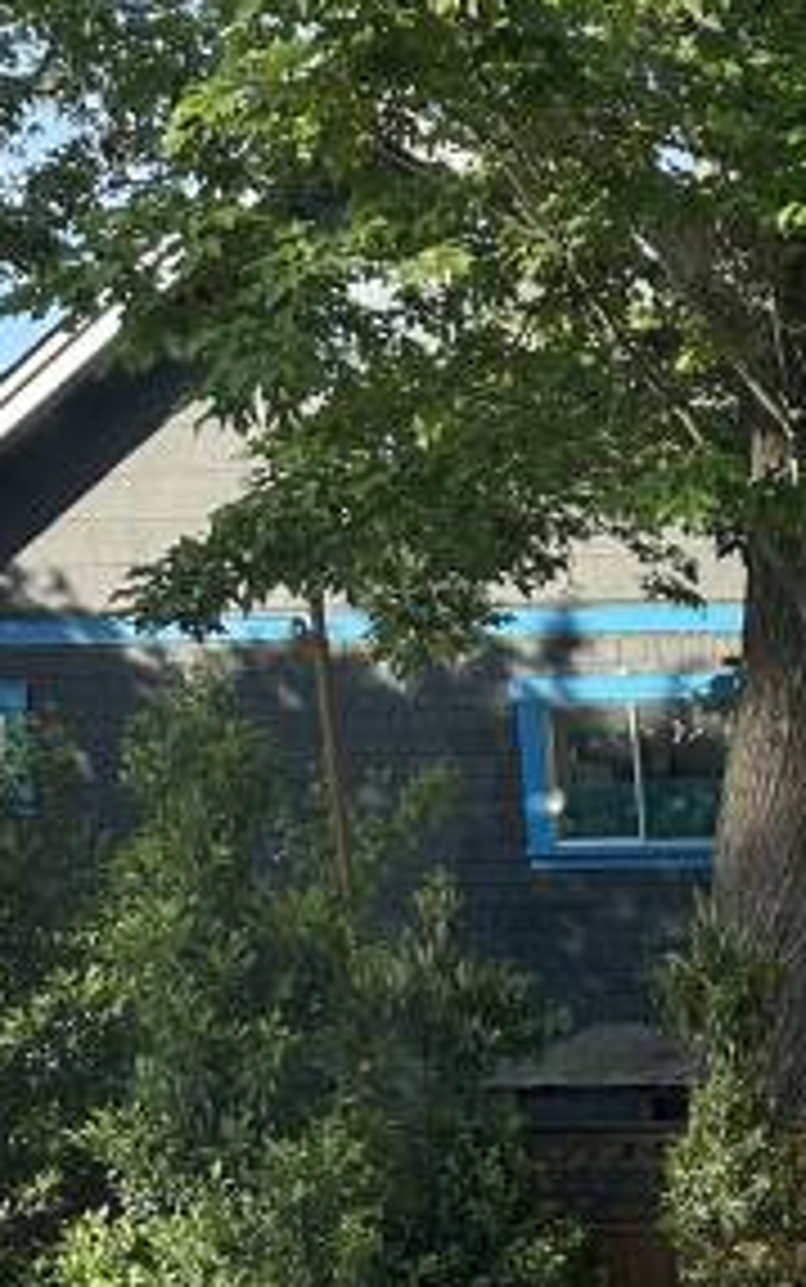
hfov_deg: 13.6
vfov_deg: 21.6
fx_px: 3055
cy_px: 1649
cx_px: 1425
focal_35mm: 87
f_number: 1.78
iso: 80
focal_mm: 6.86
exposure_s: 1/943
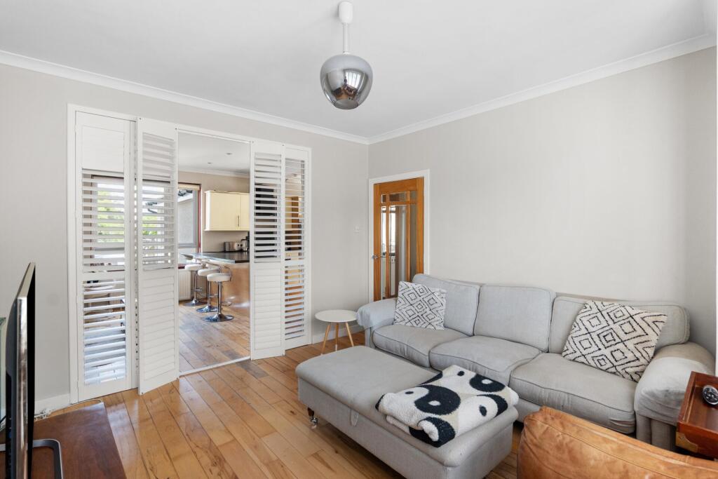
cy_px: 240
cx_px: 359
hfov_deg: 96.7
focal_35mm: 16
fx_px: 319
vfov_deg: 73.8
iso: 640
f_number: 8
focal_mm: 16
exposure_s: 1/60
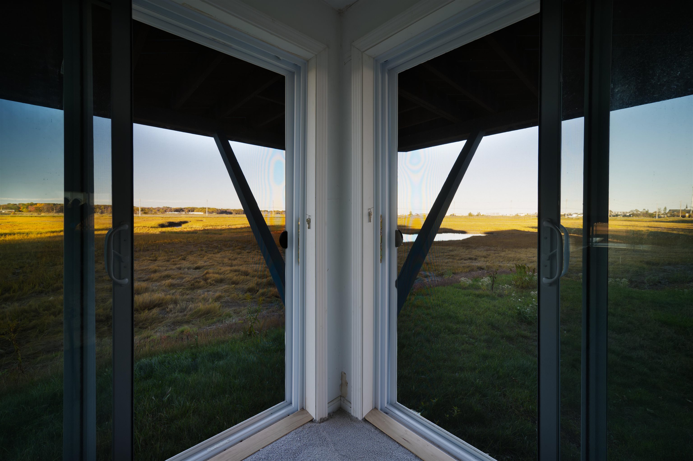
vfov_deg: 81.2
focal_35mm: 14
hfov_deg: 104.3
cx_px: 346
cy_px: 230
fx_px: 269
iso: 250
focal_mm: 14
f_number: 7.1
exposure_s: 1/25
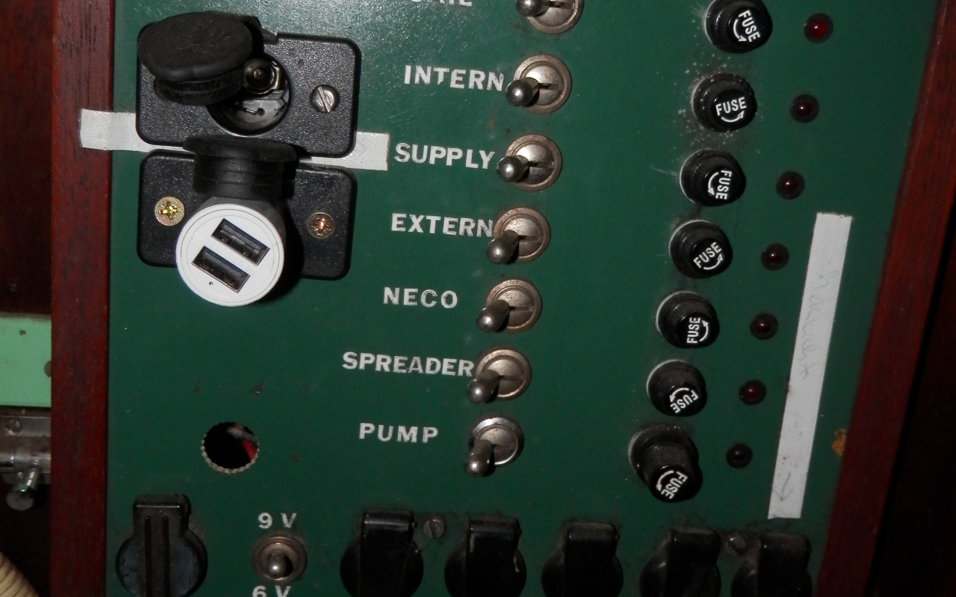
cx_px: 478
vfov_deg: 31.1
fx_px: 1068
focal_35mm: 41
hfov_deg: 48.2
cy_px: 230
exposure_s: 1/30
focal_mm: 4.5
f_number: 8.7
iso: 100
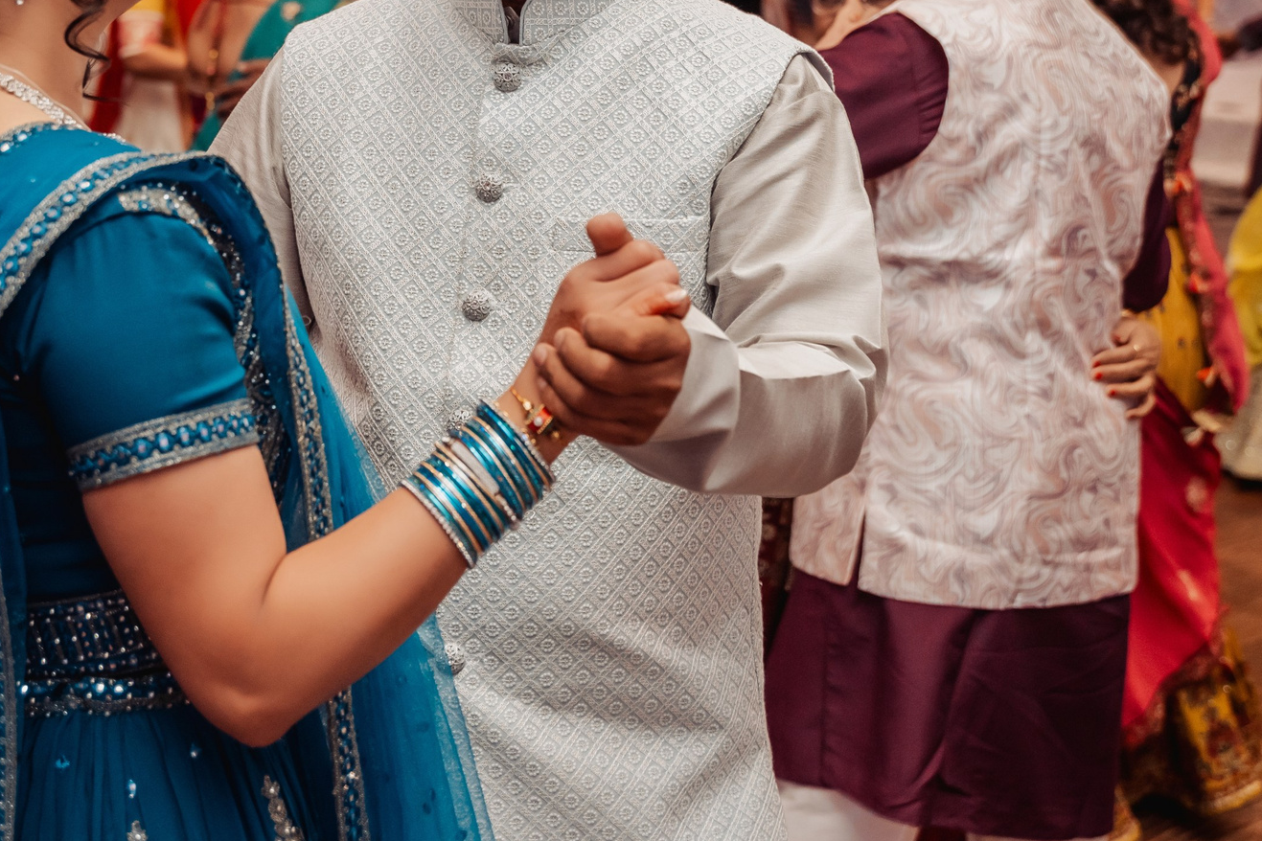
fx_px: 2454
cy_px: 136
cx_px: 472
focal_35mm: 70
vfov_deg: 19.2
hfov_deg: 28.7
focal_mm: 36
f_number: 2.8
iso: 800
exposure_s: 1/160
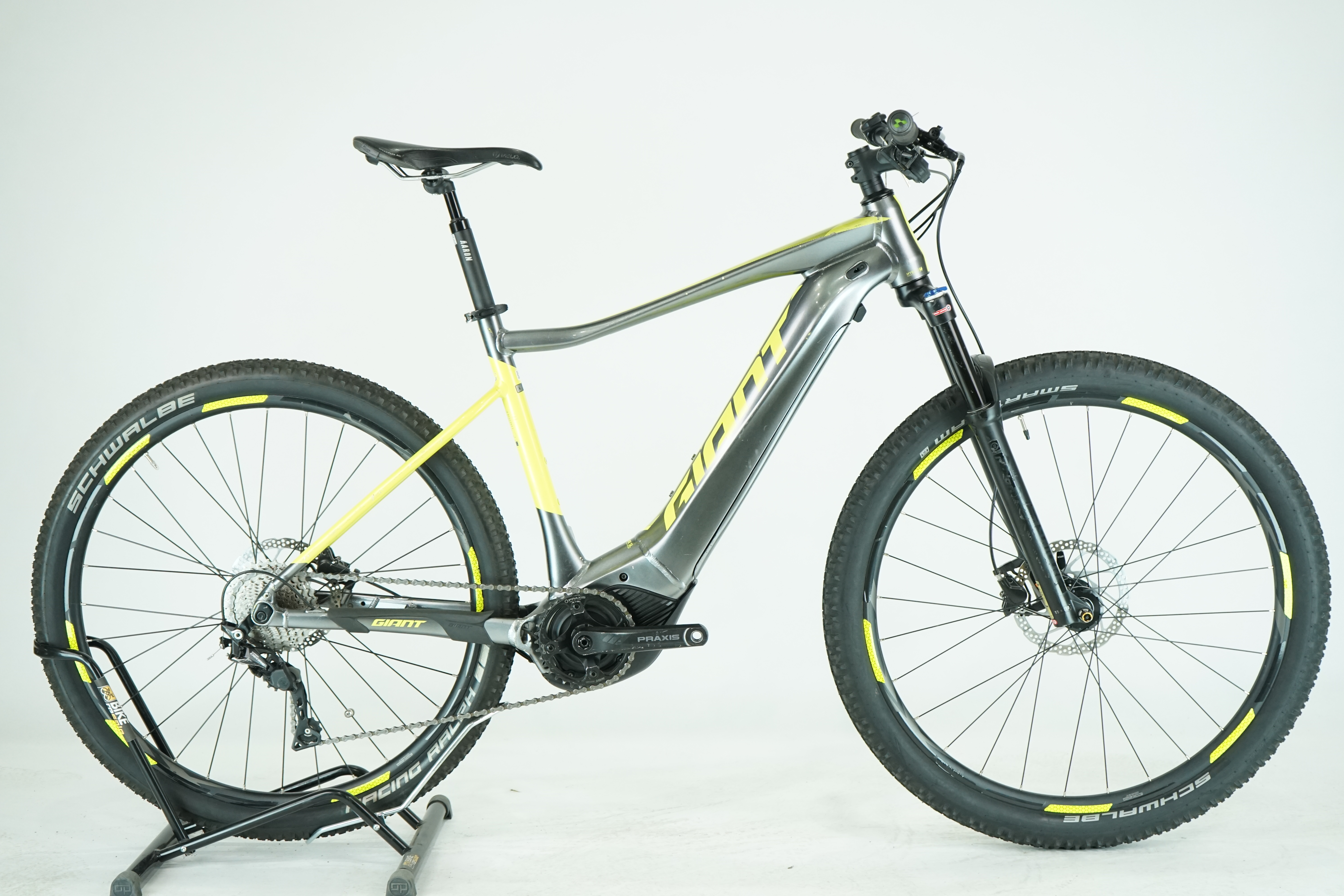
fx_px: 1979
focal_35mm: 53
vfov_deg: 25.5
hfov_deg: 37.5
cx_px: 672
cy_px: 448
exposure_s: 1/200
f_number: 5.6
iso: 1600
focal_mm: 53
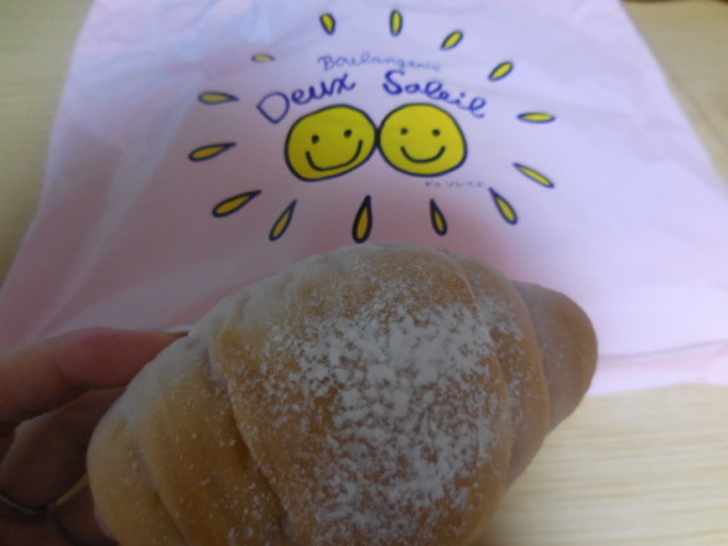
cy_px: 273
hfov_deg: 69.4
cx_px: 364
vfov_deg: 54.9
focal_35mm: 25
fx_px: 526
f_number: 3.3
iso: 400
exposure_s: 1/15
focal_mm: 4.5
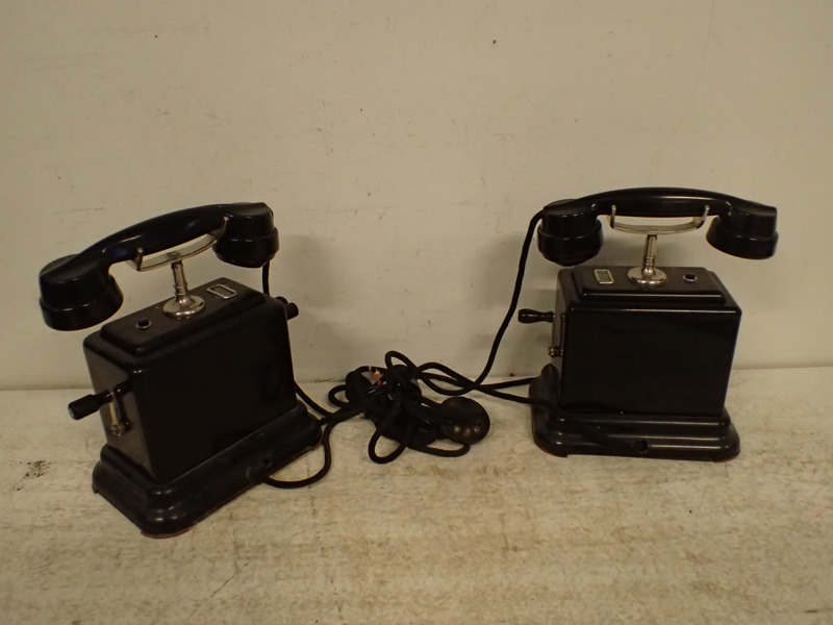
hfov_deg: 60.0
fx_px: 722
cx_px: 416
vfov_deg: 46.8
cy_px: 312
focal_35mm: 30
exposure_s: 1/100
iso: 800
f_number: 2.3
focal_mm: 5.5
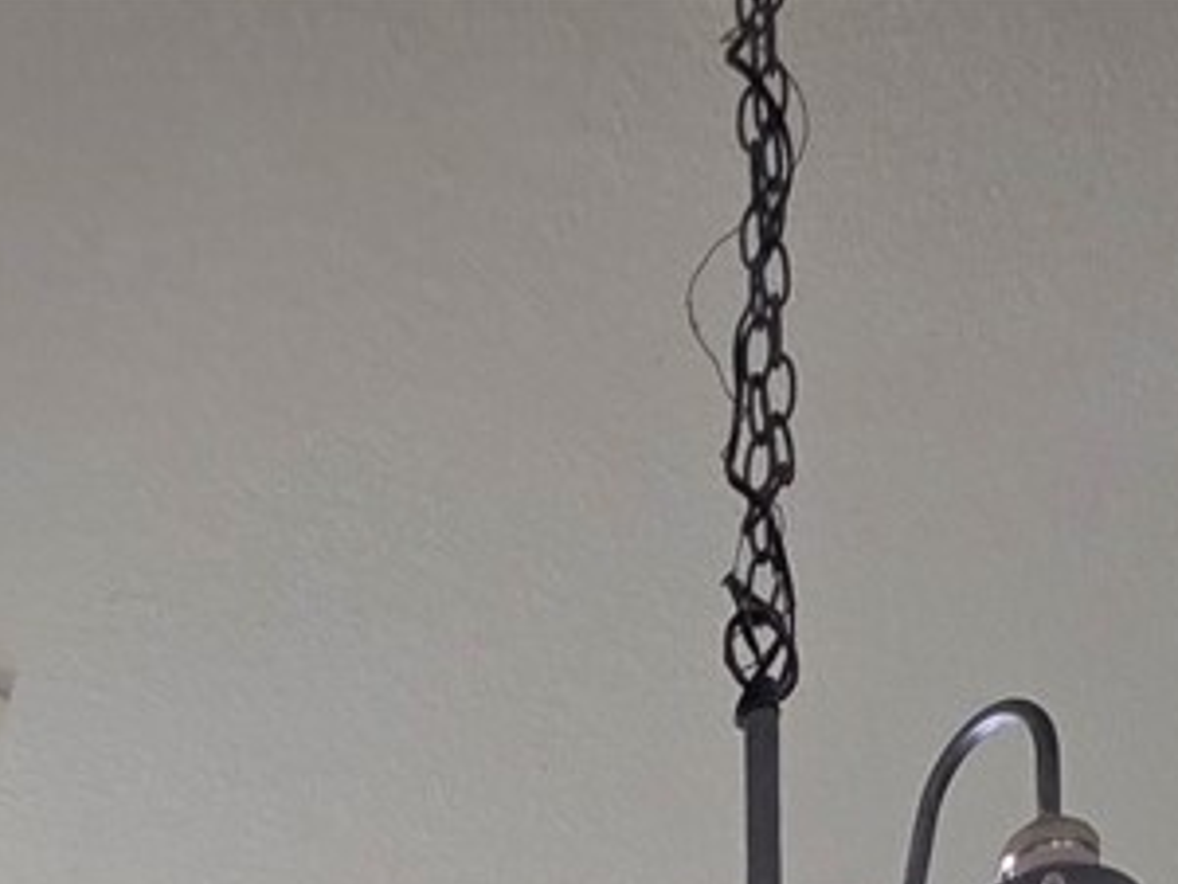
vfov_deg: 13.1
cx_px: 235
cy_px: 2339
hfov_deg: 27.6
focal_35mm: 69
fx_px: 2349
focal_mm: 2.2
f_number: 1.9
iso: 160
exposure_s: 1/120
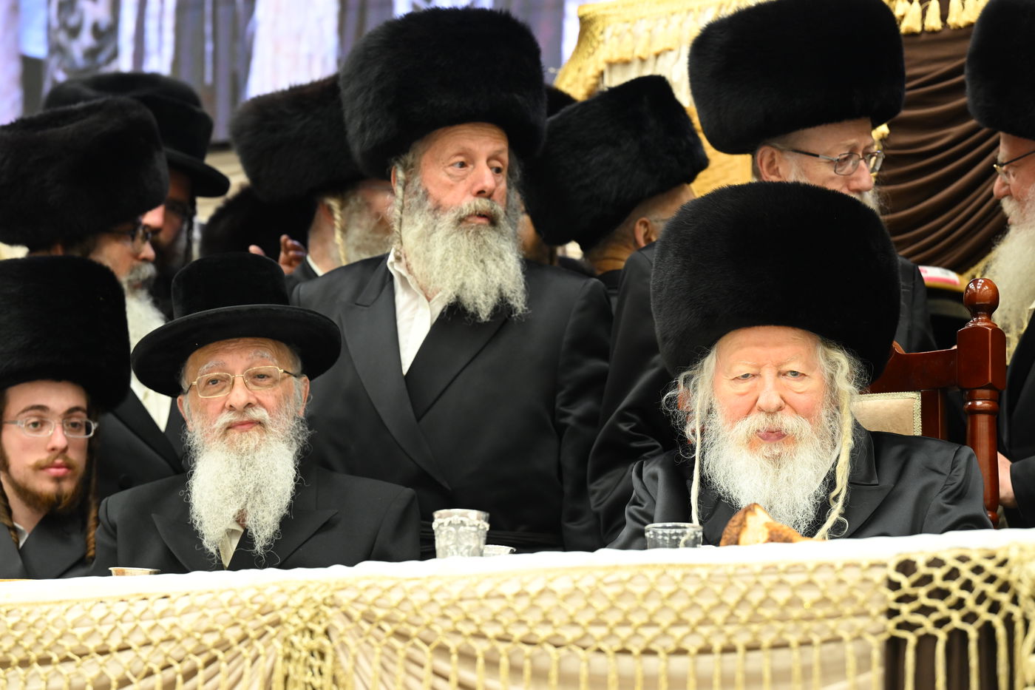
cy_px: 345
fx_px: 3593
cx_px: 518
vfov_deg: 11.0
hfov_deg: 16.4
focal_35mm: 125
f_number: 5
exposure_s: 1/160
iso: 2000
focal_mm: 125
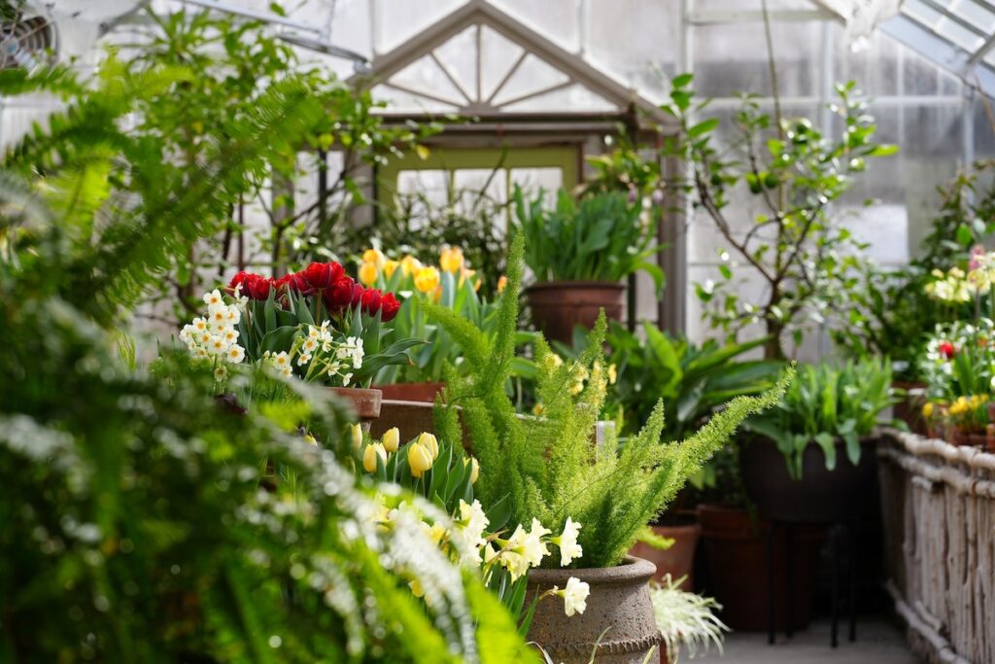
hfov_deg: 19.5
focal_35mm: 105
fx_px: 2902
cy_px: 332
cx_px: 498
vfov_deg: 13.0
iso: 100
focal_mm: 105
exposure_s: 1/160
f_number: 5
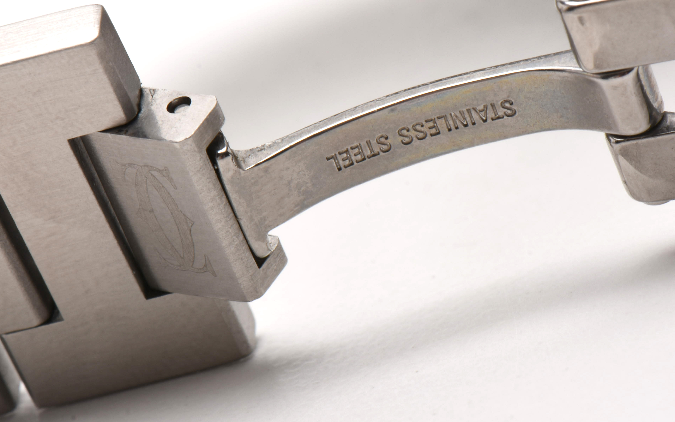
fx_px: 3749
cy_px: 170
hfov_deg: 10.3
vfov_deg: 6.4
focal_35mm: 204
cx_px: 429
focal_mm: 85
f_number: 25
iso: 100
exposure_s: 1/100
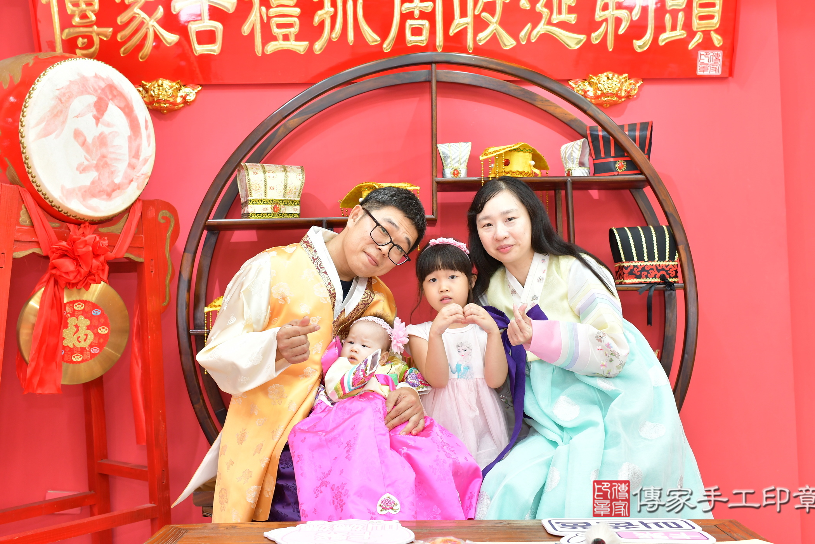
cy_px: 239
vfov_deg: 33.4
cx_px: 402
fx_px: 905
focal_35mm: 40
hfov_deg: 48.5
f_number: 4.5
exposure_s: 1/200
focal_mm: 35
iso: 800
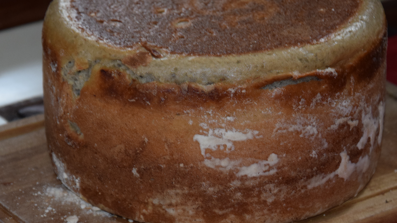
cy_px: 114
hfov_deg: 13.0
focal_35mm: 165
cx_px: 190
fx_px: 1737
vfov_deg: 7.4
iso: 1250
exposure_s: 1/60
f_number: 5.3
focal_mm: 70
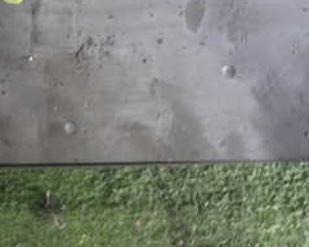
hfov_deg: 30.5
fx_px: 558
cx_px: 79
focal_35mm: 61
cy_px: -5
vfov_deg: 23.8
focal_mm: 4.5
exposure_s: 1/30
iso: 200
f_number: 2
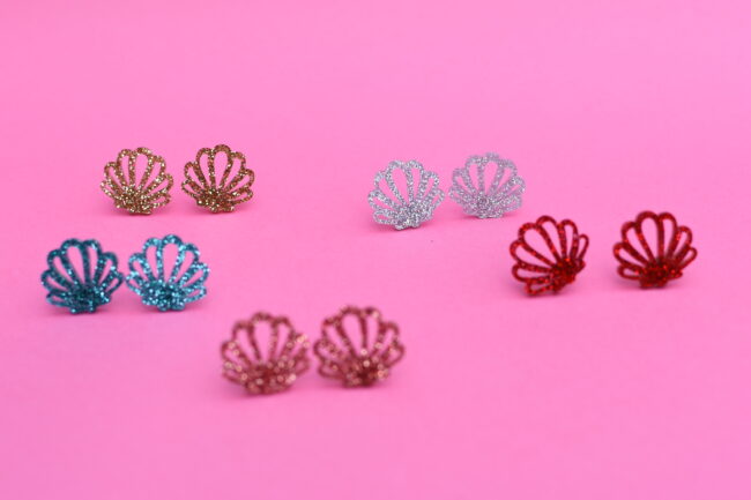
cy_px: 250
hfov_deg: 28.9
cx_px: 376
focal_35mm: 70
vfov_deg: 19.4
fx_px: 1460
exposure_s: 1/320
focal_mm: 35
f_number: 4
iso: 125
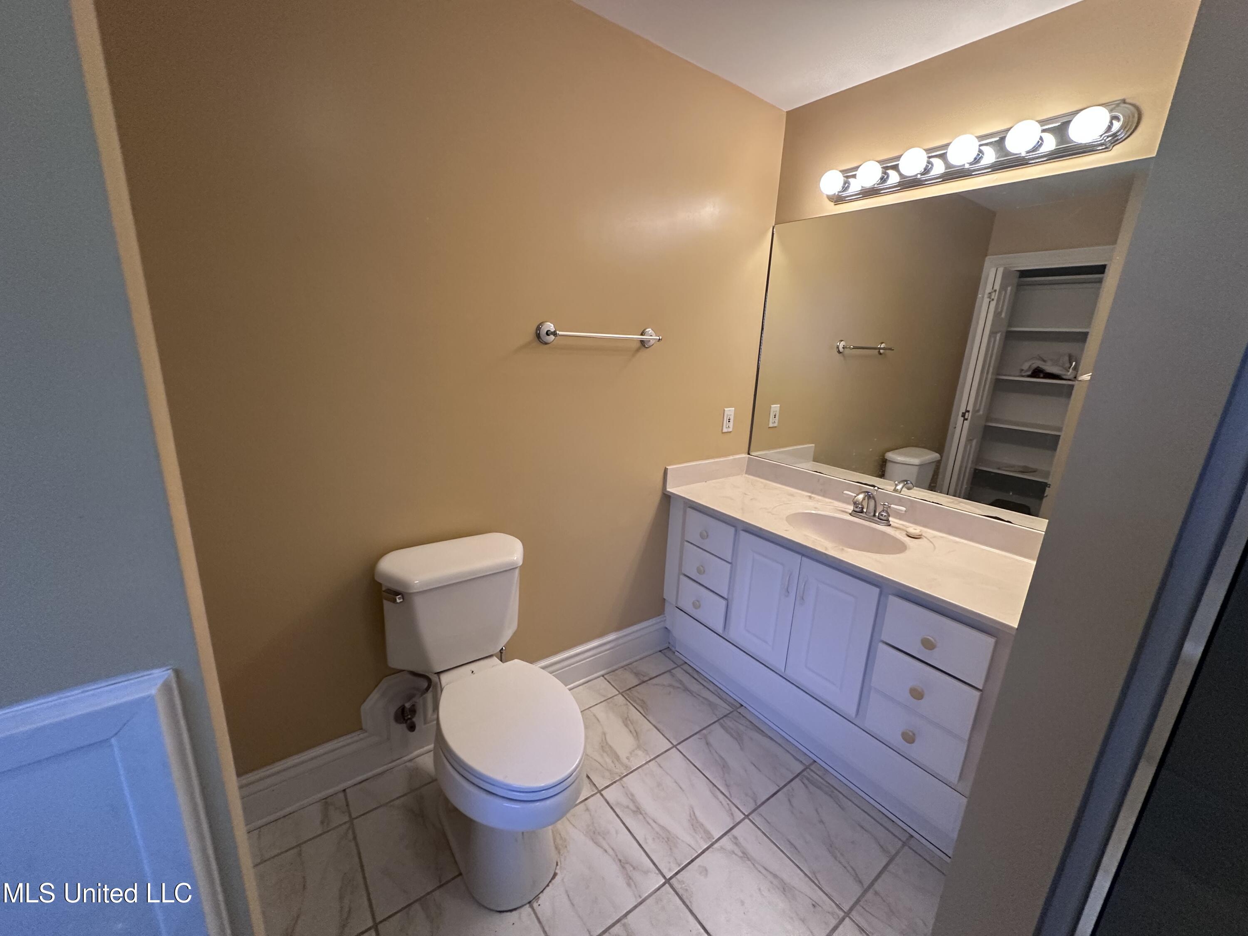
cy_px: 468
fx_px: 505
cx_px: 624
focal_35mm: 14
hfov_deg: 102.1
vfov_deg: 85.7
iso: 250
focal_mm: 2.22
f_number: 2.2
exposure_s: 1/120
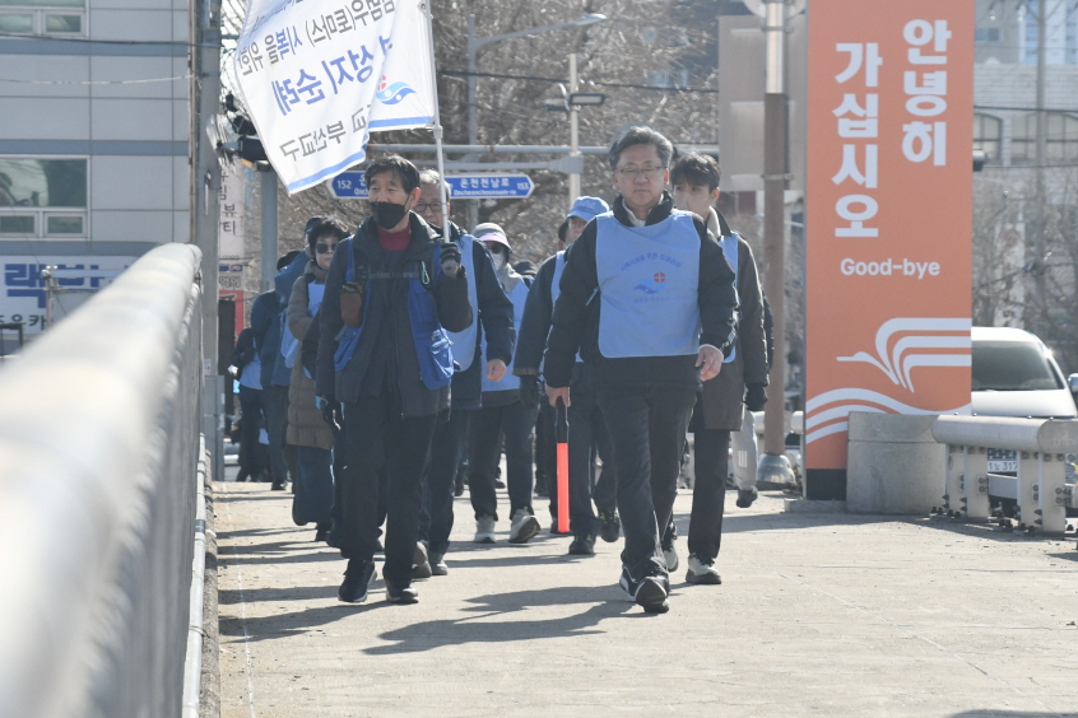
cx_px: 534
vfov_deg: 7.4
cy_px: 298
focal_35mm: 185
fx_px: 5539
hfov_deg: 11.1
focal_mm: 100
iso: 1000
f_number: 9
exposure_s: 1/1250
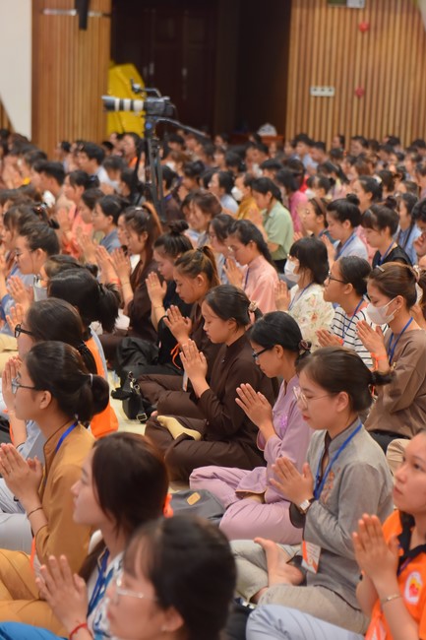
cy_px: 320
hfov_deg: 19.4
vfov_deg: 28.9
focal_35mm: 70
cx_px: 213
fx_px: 1243
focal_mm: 70
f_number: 3.5
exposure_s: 1/80
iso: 1250
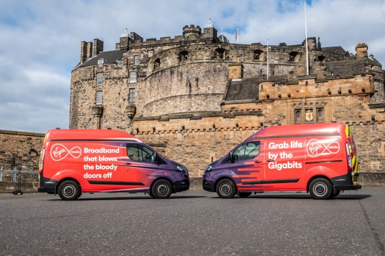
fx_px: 449
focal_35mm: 42
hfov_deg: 46.4
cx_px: 192
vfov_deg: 31.9
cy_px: 128
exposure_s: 1/100
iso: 100
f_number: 13
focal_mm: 27.7
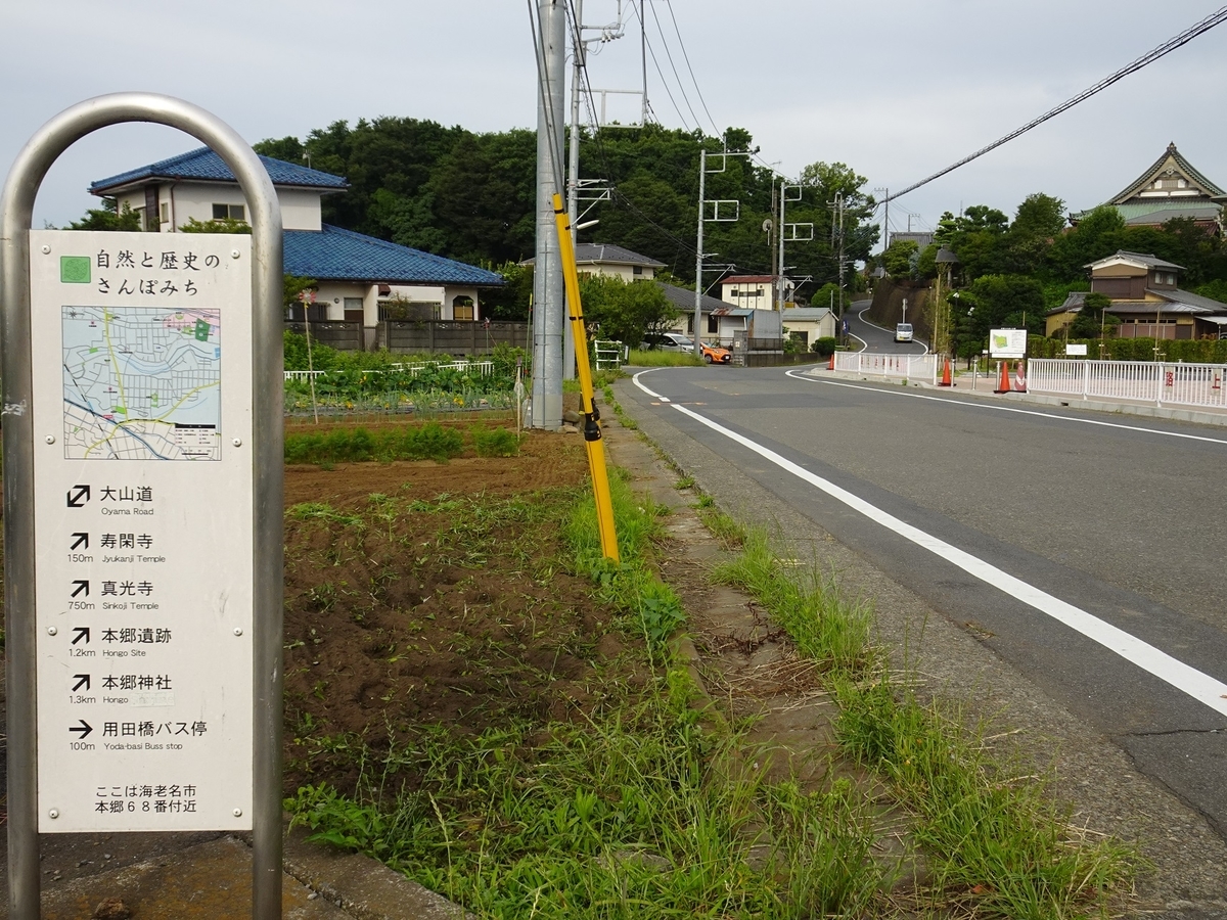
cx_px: 614
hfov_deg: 54.0
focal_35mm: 34
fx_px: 1205
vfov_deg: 41.8
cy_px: 460
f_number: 4
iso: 80
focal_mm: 5.74
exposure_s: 1/400
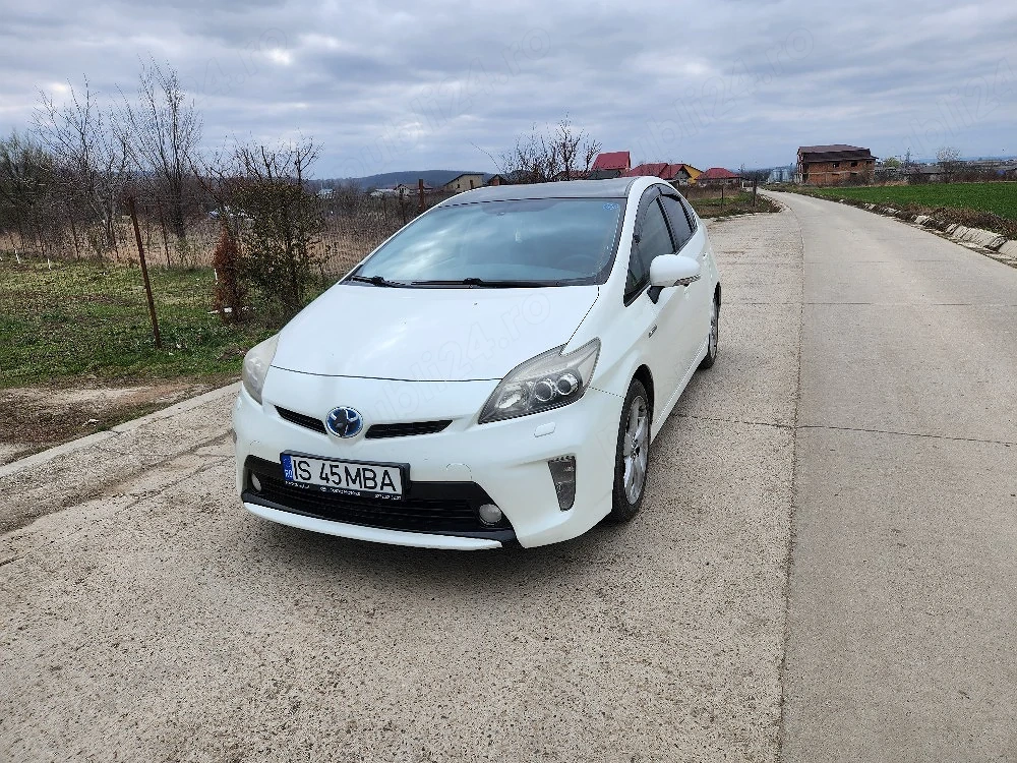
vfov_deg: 58.9
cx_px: 508
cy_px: 382
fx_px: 676
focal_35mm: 23
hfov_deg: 73.9
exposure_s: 1/1250
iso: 20
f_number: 1.8
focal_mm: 5.4
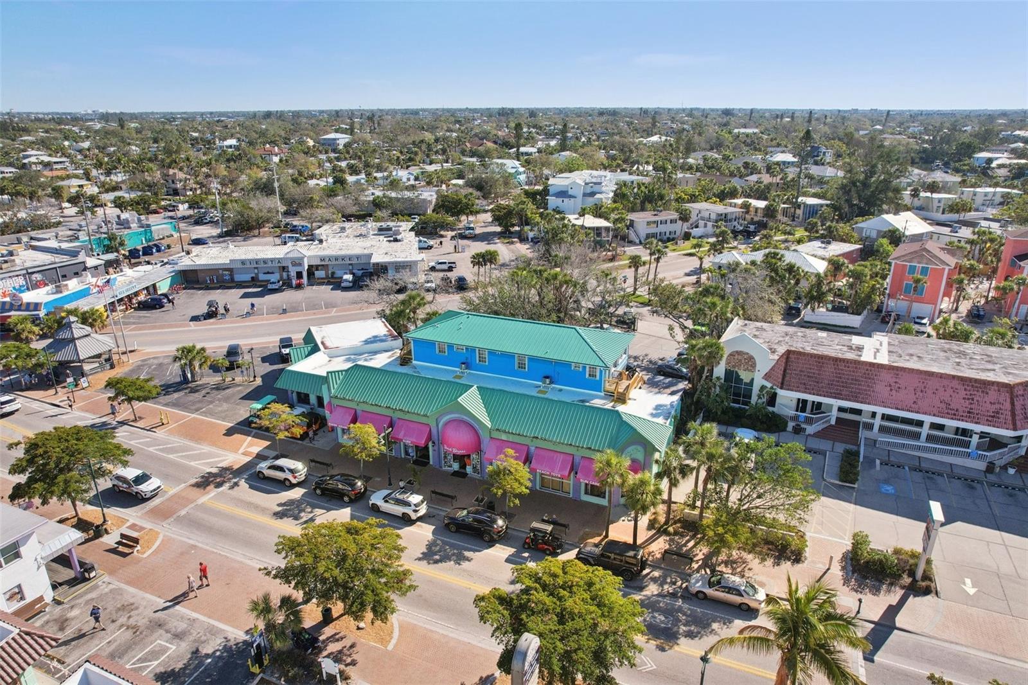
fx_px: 628
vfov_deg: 57.2
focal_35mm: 22
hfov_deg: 78.6
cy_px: 342
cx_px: 514
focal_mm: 8.4
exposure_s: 1/2000
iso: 120
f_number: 2.8
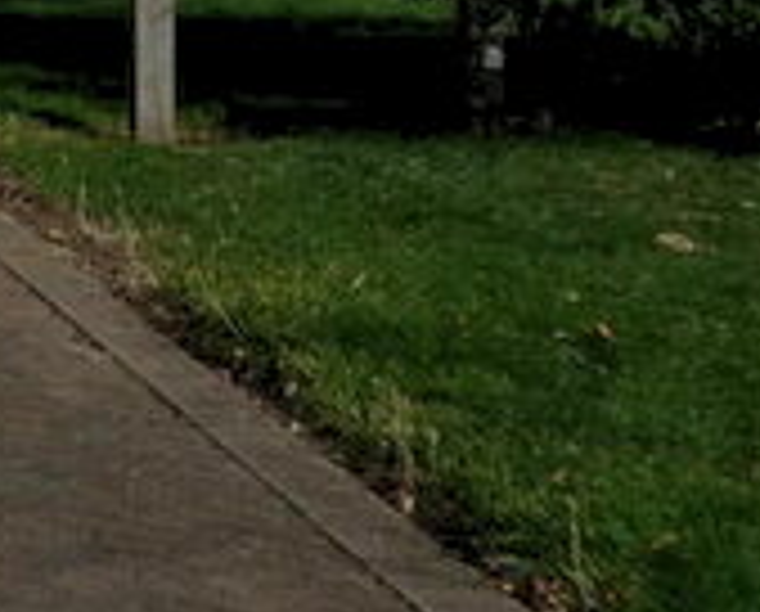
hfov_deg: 13.7
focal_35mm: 129
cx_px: -472
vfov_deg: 11.5
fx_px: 2908
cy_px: -317
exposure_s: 1/800
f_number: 5
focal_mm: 5.8
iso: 80
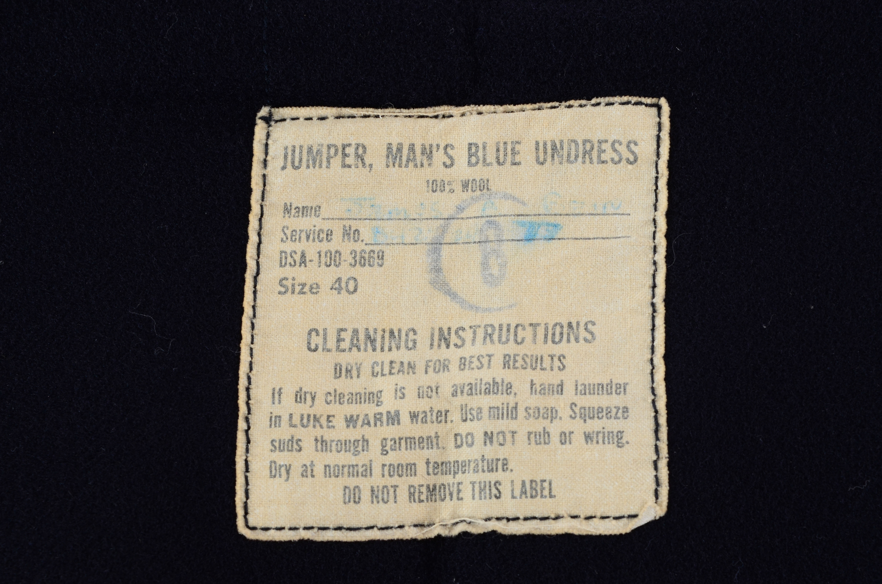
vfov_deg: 16.5
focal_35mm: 82
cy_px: 292
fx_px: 2017
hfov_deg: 24.7
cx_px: 441
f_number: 16
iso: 400
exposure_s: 1/80
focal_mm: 55
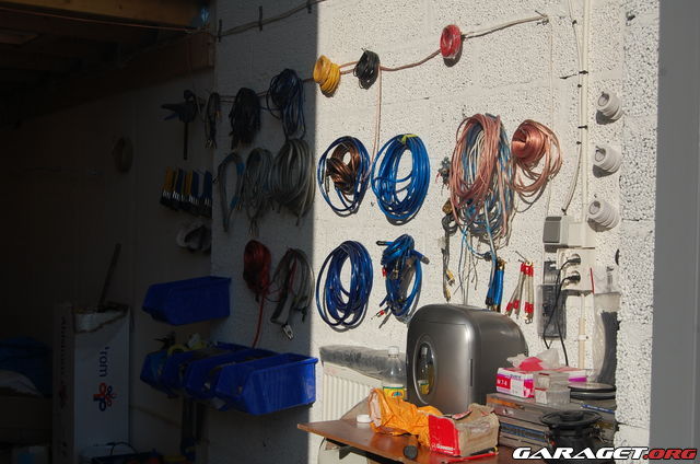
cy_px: 232
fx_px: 990
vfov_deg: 26.4
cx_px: 350
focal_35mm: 51
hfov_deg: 39.0
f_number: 8
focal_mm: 34
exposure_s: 1/250
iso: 200
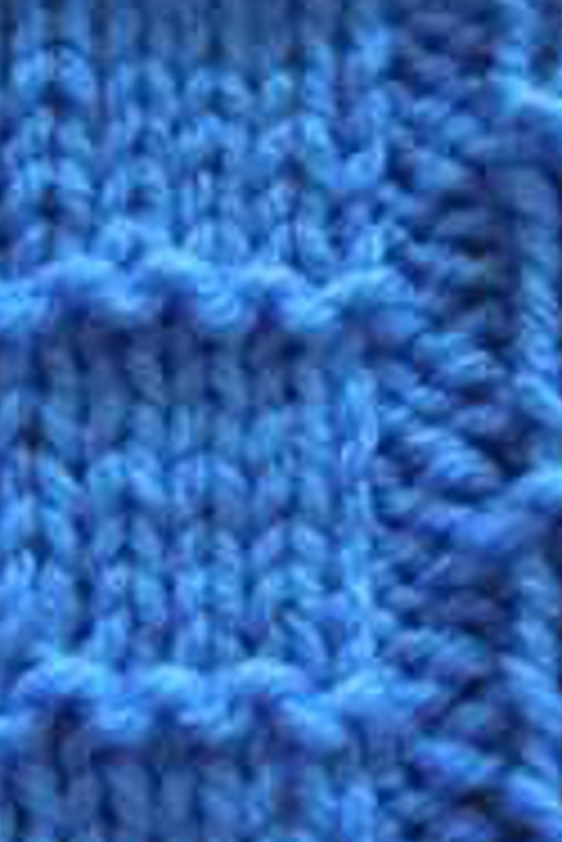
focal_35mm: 108
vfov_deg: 18.7
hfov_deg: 12.7
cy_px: 702
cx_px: 378
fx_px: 2524
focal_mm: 8.1
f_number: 3.8
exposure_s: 1/5
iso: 800
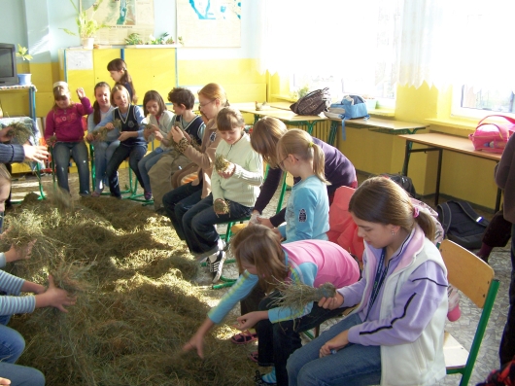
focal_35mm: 38
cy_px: 193
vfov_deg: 37.7
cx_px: 258
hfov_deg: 49.0
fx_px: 565
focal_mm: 6.3
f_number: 2.8
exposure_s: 1/60
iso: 80
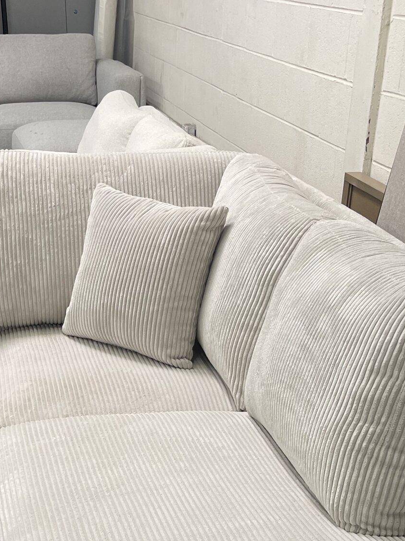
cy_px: 515
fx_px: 889
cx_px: 142
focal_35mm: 57
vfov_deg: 31.7
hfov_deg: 25.5
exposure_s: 1/60
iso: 80
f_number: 1.6
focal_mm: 5.1
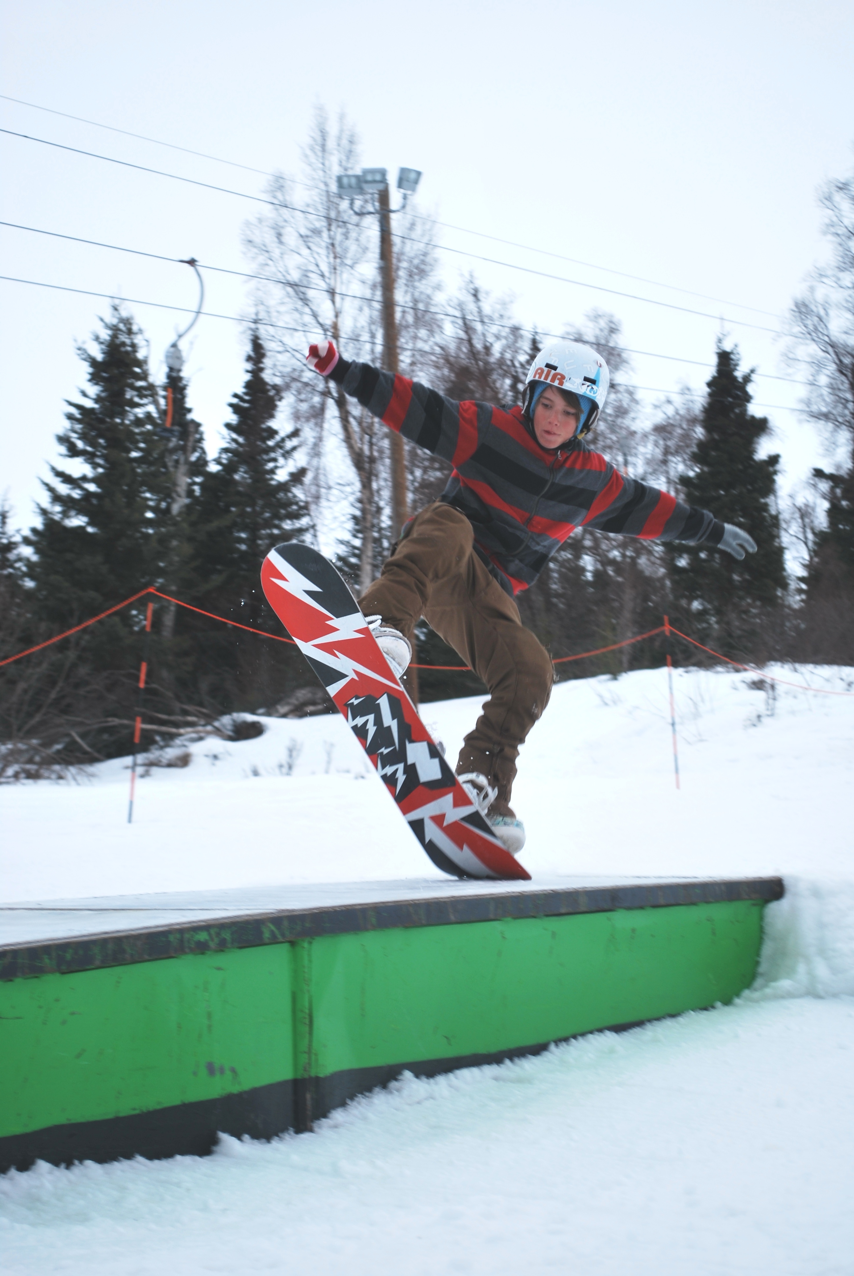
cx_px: 427
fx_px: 2927
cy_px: 638
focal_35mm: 82
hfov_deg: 16.6
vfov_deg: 24.6
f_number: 6.3
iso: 100
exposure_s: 1/160
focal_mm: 55
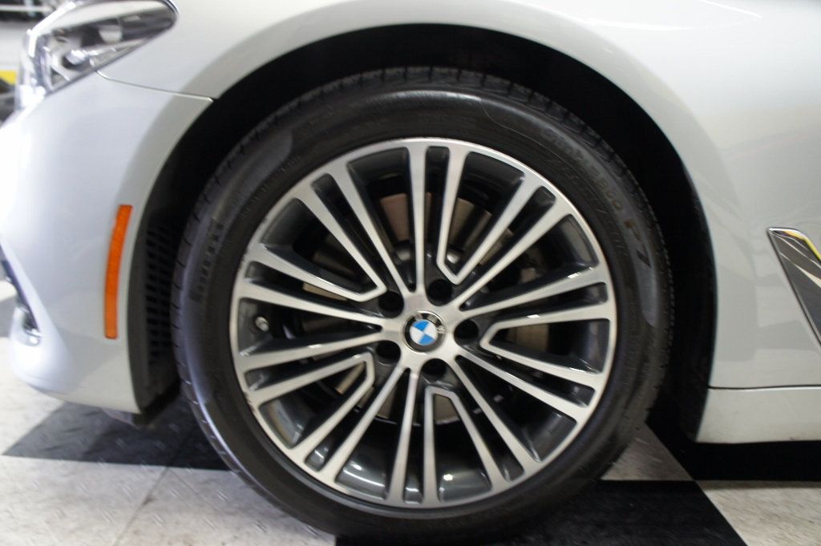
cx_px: 410
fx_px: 615
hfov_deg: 67.4
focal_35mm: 27
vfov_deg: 47.9
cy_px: 273
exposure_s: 1/30
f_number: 3.5
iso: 640
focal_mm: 18
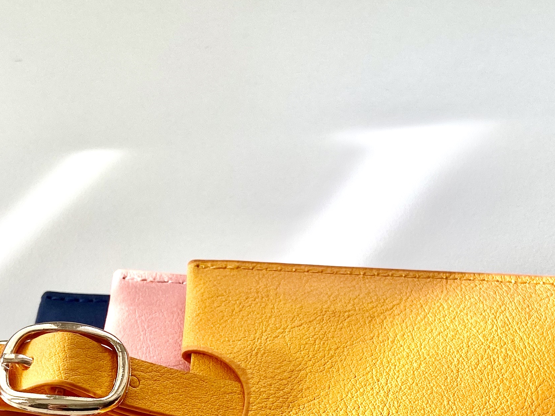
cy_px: 447
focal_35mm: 63
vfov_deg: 22.1
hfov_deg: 30.7
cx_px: 297
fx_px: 1010
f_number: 1.8
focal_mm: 4.25
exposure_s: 1/198
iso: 32
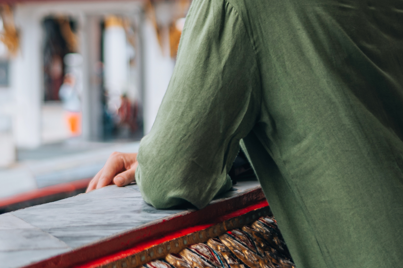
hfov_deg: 18.2
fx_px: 1231
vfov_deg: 12.3
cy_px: -16
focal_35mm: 110
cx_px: 10
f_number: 1.8
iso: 100
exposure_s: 1/640
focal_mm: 35
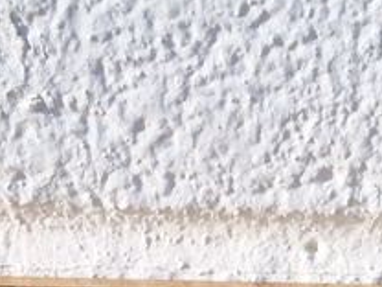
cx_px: 586
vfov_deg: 10.4
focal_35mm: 130
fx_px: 1435
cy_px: 603
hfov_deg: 14.1
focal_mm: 4.12
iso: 40
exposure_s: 1/2283
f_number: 2.2
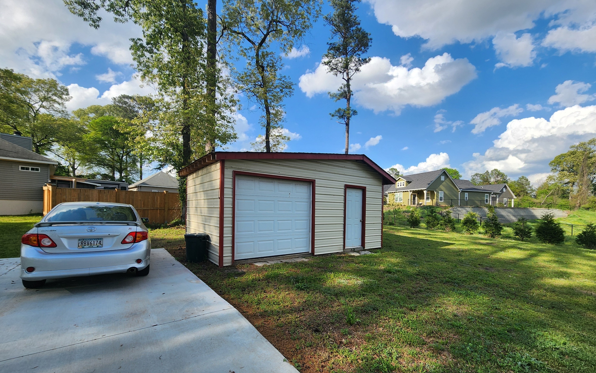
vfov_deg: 78.1
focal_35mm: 14
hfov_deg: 105.3
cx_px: 300
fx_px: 227
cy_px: 215
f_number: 2.2
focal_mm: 2.2
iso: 50
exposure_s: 1/1418
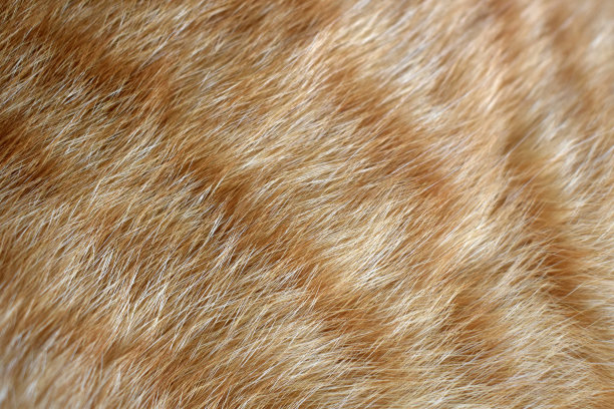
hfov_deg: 47.9
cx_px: 307
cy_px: 204
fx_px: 691
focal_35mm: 40
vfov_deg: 33.0
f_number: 5
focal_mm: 27
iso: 800
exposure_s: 1/50
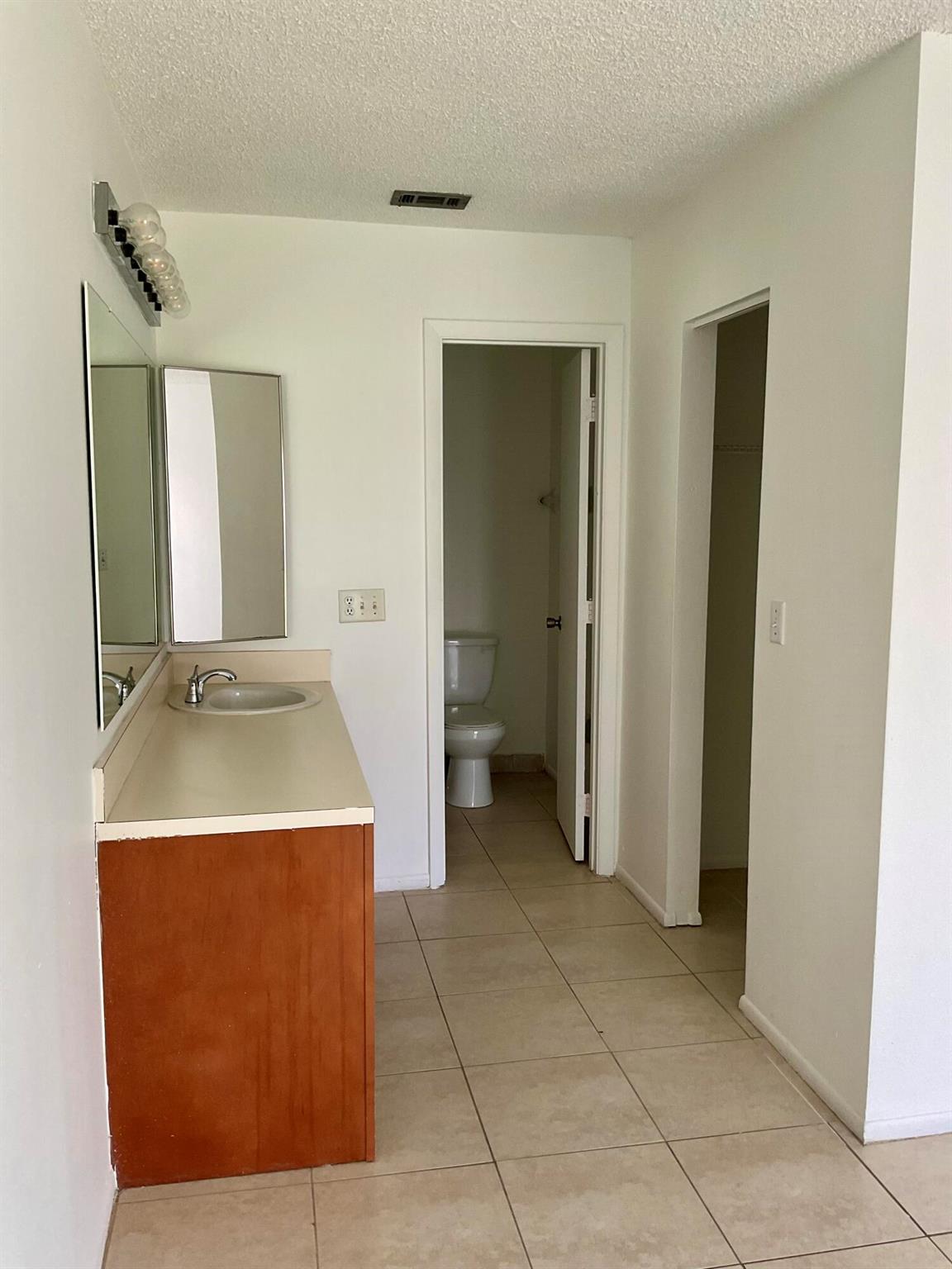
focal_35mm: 29
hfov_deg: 48.2
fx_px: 1063
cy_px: 634
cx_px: 476
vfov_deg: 61.7
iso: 50
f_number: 1.8
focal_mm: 3
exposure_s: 1/60
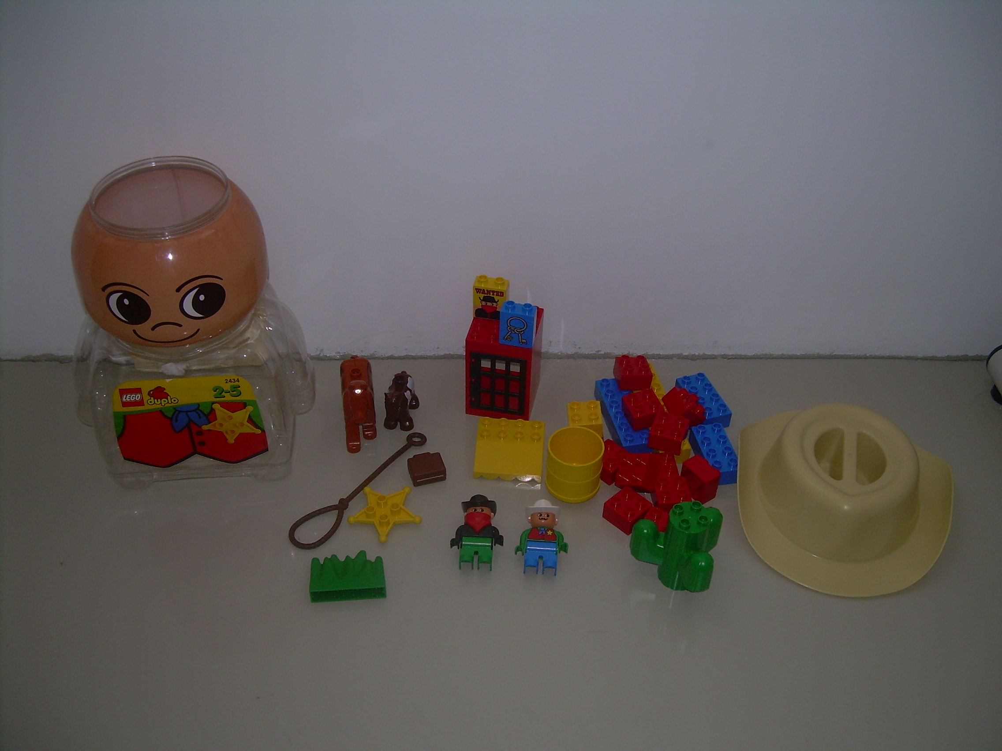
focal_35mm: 38
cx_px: 501
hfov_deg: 49.0
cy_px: 376
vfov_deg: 37.7
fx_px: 1100
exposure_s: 1/60
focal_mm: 6.3
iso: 50
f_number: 2.8
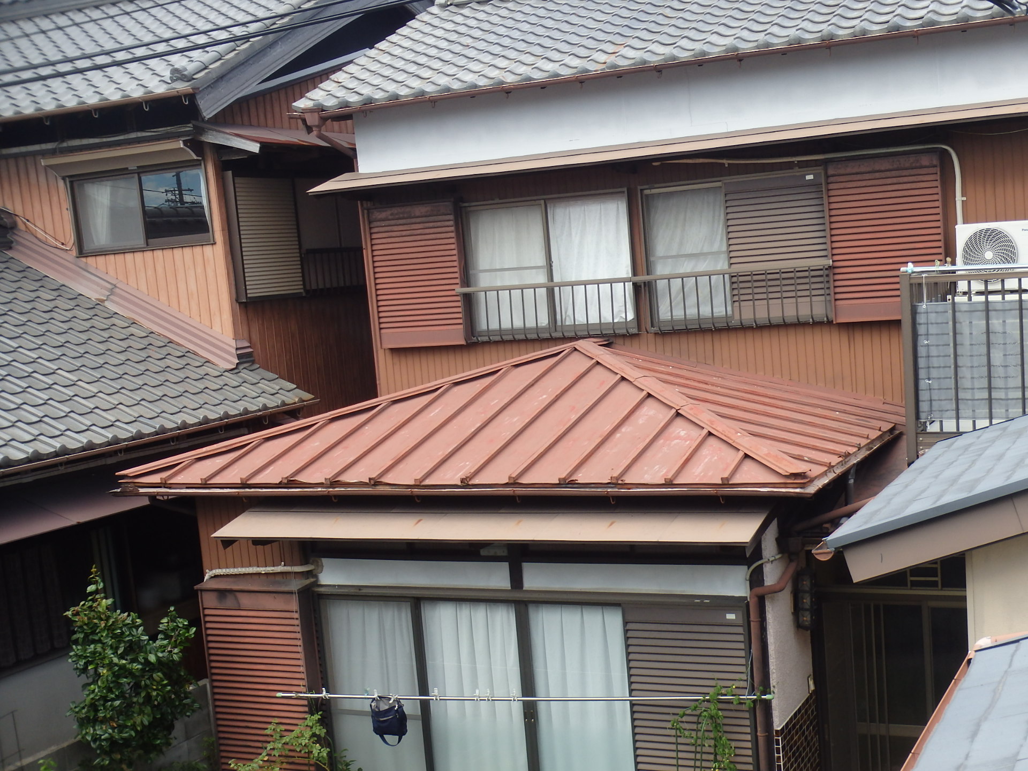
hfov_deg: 41.2
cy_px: 386
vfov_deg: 31.5
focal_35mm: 46
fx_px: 1366
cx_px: 514
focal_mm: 8.3
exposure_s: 1/250
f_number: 4.9
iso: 125
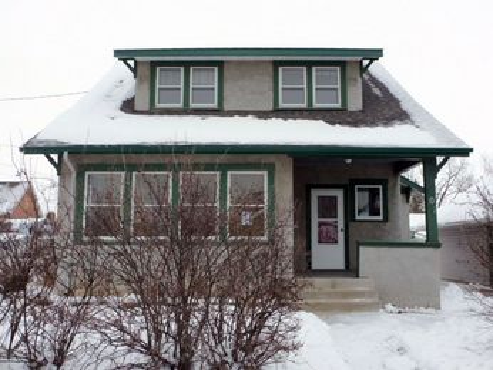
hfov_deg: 55.3
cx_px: 246
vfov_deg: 43.0
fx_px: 470
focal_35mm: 33
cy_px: 185
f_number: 4
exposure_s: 1/160
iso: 100
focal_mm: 5.9
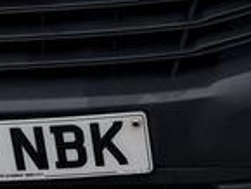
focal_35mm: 161
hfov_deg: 12.2
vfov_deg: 8.6
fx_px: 1168
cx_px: 166
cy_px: -218
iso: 50
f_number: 1.6
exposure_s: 1/673
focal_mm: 5.96
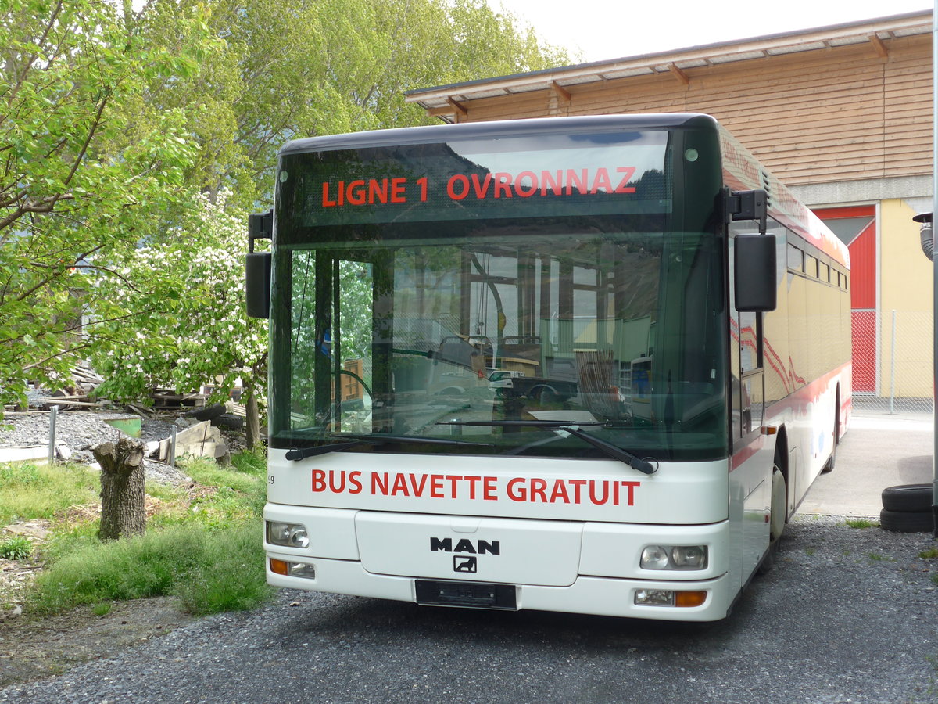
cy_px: 352
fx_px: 1246
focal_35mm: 46
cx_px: 469
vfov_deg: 31.5
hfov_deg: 41.2
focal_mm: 9.5
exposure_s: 1/400
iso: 80
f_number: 3
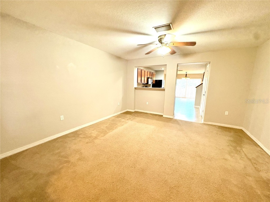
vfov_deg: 85.7
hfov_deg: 102.1
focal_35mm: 14
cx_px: 135
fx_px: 109
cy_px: 101
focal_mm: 2.22
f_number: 2.2
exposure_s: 1/60
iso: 320
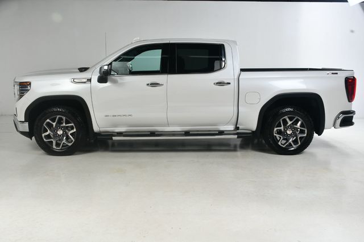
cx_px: 182
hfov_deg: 57.2
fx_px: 333
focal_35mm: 33
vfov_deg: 39.9
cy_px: 121
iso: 100
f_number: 13
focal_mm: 22
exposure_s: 1/160
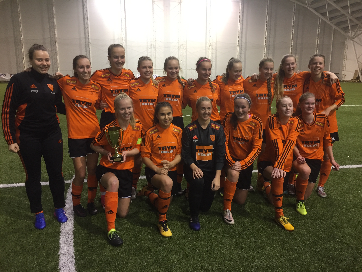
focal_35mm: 29
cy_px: 136
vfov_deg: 48.2
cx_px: 181
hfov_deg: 61.7
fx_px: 303
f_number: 2.2
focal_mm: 4.15
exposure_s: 1/33
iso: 160
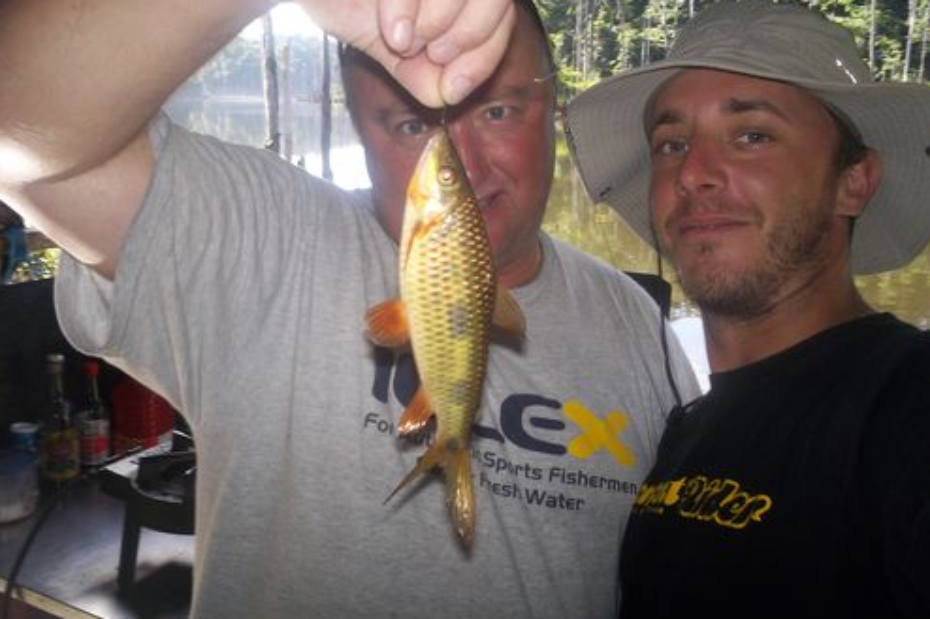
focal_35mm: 40
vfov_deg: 33.4
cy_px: 306
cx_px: 463
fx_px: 1033
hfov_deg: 48.5
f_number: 4.5
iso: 80
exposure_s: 1/60
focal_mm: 6.3
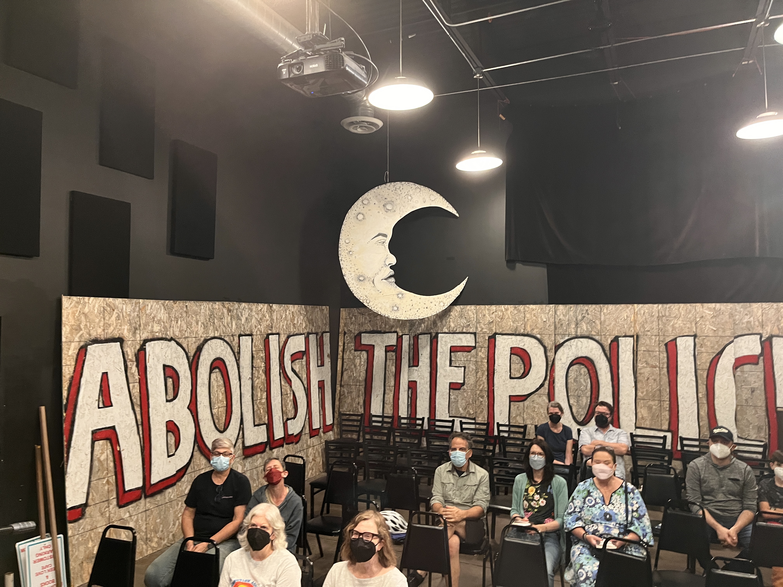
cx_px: 392
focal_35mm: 26
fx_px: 588
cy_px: 294
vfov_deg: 53.1
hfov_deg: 67.3
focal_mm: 5.1
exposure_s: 1/30
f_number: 1.6
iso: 500
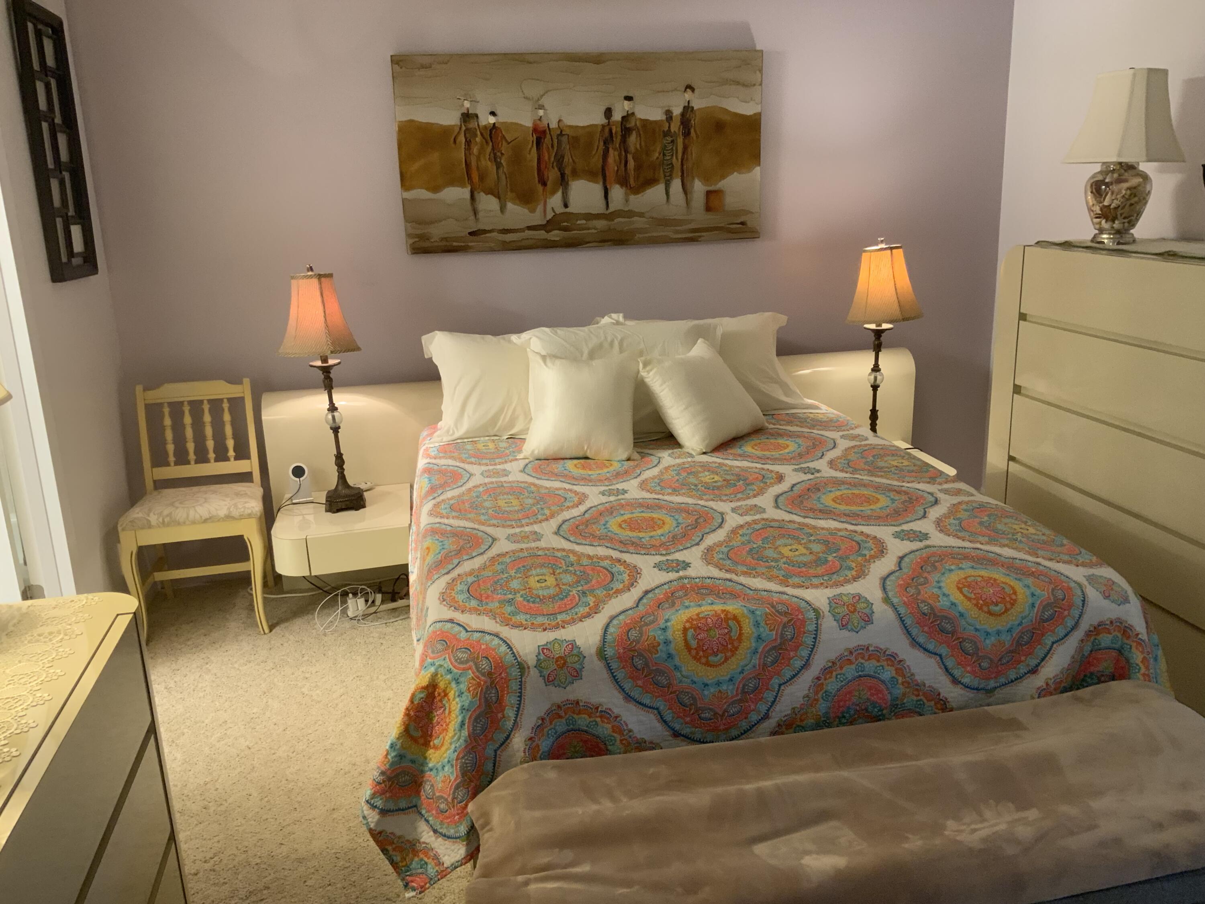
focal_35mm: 29
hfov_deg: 61.7
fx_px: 1010
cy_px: 452
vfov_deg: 48.2
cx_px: 602
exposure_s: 1/60
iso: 125
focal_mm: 3
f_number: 1.8
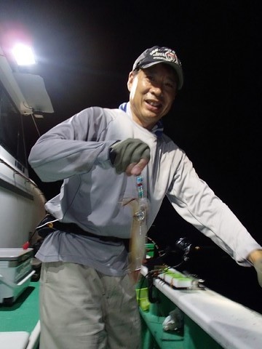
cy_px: 174
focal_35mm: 28
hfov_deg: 49.7
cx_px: 131
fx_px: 283
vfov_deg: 63.4
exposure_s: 1/30
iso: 400
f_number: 3.9
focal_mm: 5
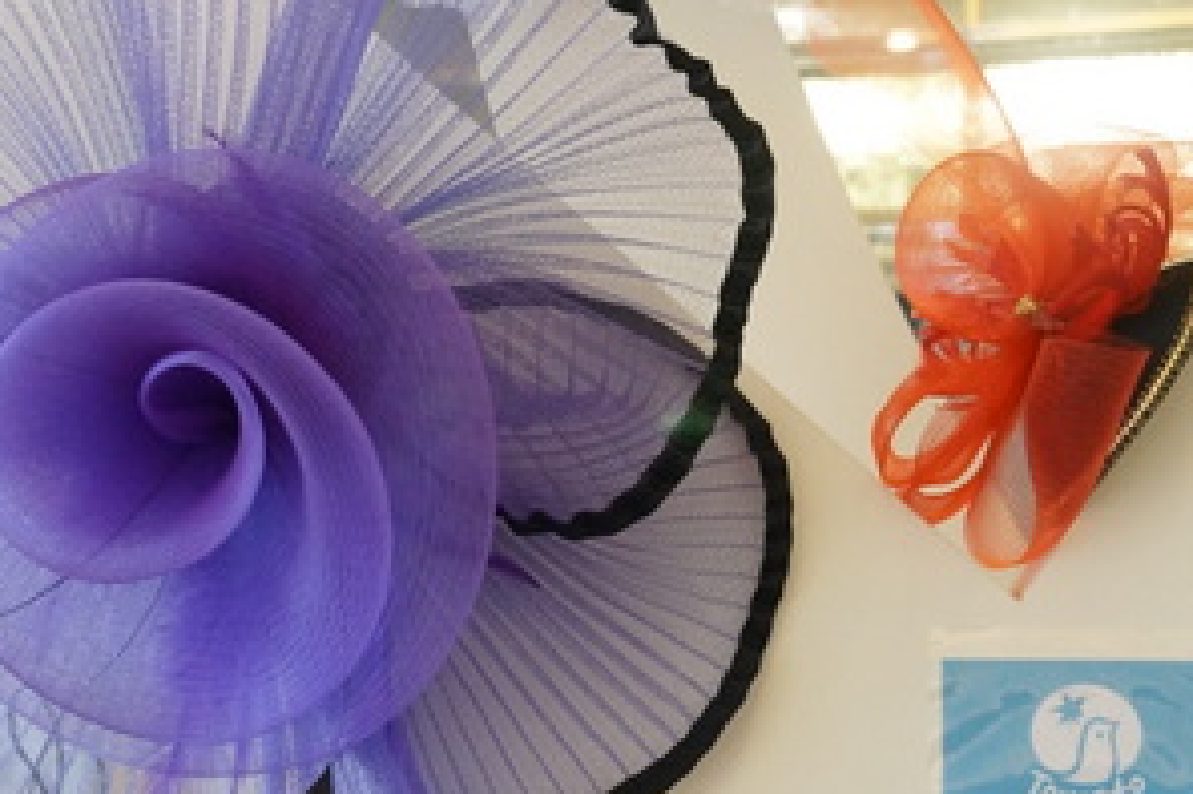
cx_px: 762
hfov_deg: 36.0
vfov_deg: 24.5
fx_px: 1824
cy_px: 286
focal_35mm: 55
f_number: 4
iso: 1600
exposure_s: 1/160
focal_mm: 17
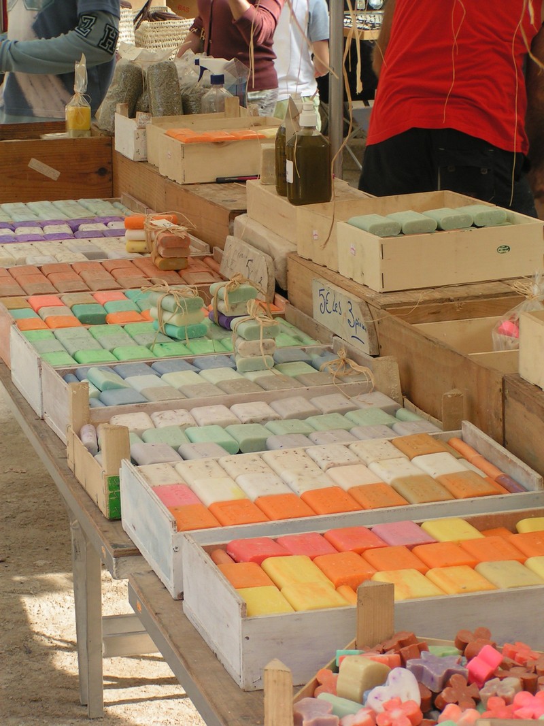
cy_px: 363
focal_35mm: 104
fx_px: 2180
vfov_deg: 18.9
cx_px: 272
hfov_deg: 14.2
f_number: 4.5
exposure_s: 1/160
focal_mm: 15.9
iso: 50
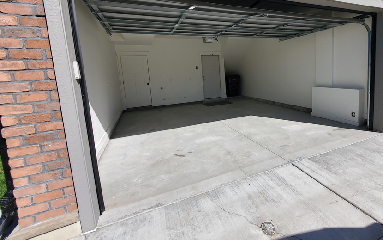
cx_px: 232
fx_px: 177
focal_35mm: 17
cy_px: 93
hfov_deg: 93.0
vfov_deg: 67.2
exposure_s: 1/1114
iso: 50
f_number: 2.2
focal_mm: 1.8
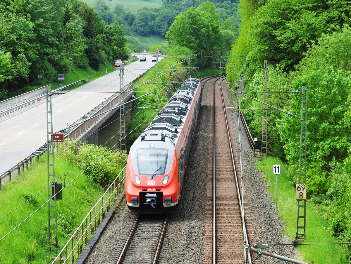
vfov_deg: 11.0
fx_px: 1369
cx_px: 176
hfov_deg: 14.6
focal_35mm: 135
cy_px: 132
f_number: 5
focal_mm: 24.2
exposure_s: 1/125
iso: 100
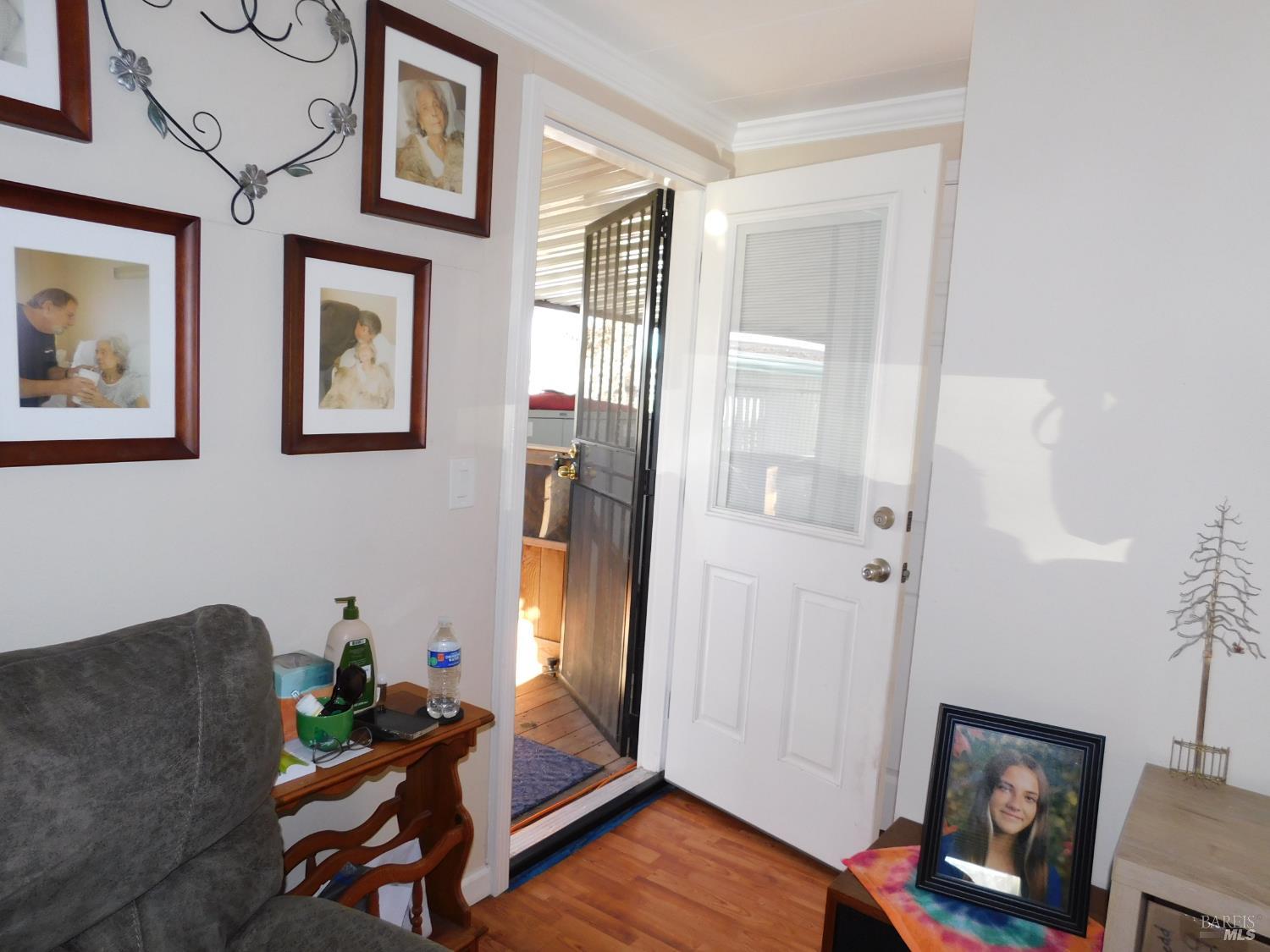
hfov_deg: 73.9
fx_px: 844
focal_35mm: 23
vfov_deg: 58.9
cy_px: 476
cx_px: 635
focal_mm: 4
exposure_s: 1/30
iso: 140
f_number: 3
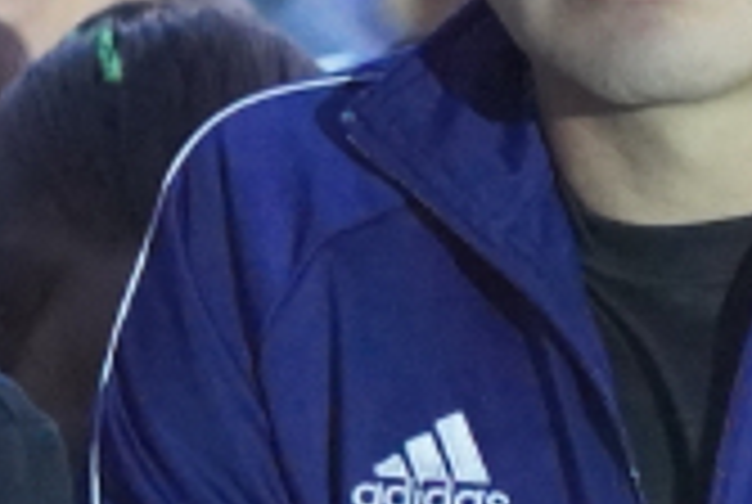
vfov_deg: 1.7
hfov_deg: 2.5
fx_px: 17075
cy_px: 43
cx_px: -1085
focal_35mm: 816
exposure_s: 1/30
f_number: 4
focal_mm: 105
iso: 12800
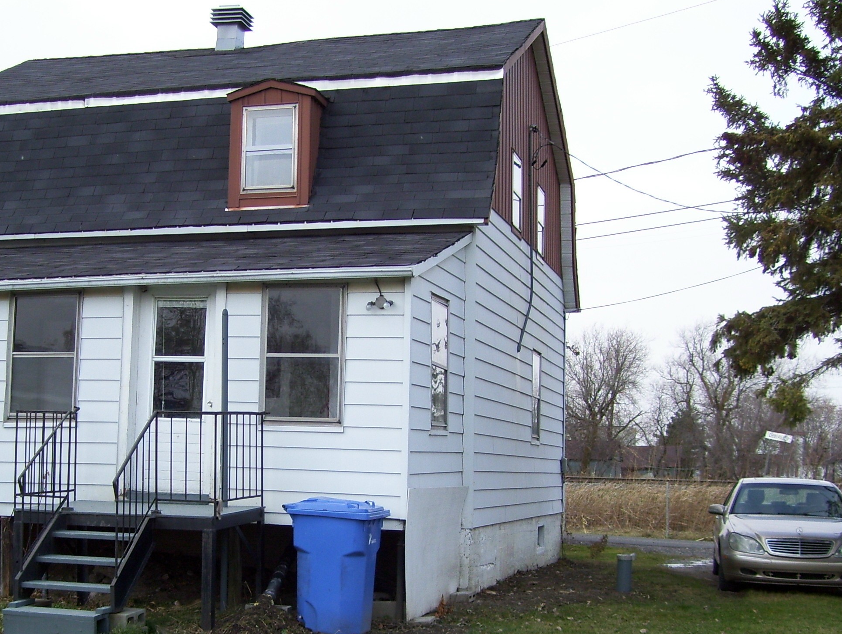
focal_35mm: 53
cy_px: 423
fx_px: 1291
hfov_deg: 35.9
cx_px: 300
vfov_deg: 27.4
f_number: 2.7
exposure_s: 1/500
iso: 80
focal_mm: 6
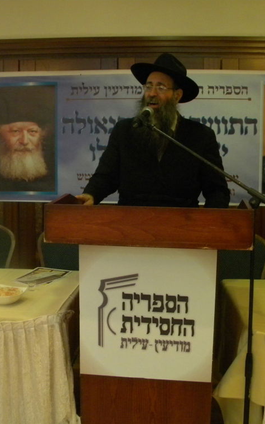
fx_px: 462
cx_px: 131
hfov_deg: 32.0
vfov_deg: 49.3
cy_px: 211
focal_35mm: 40
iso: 400
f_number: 3.5
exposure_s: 1/52.1
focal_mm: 5
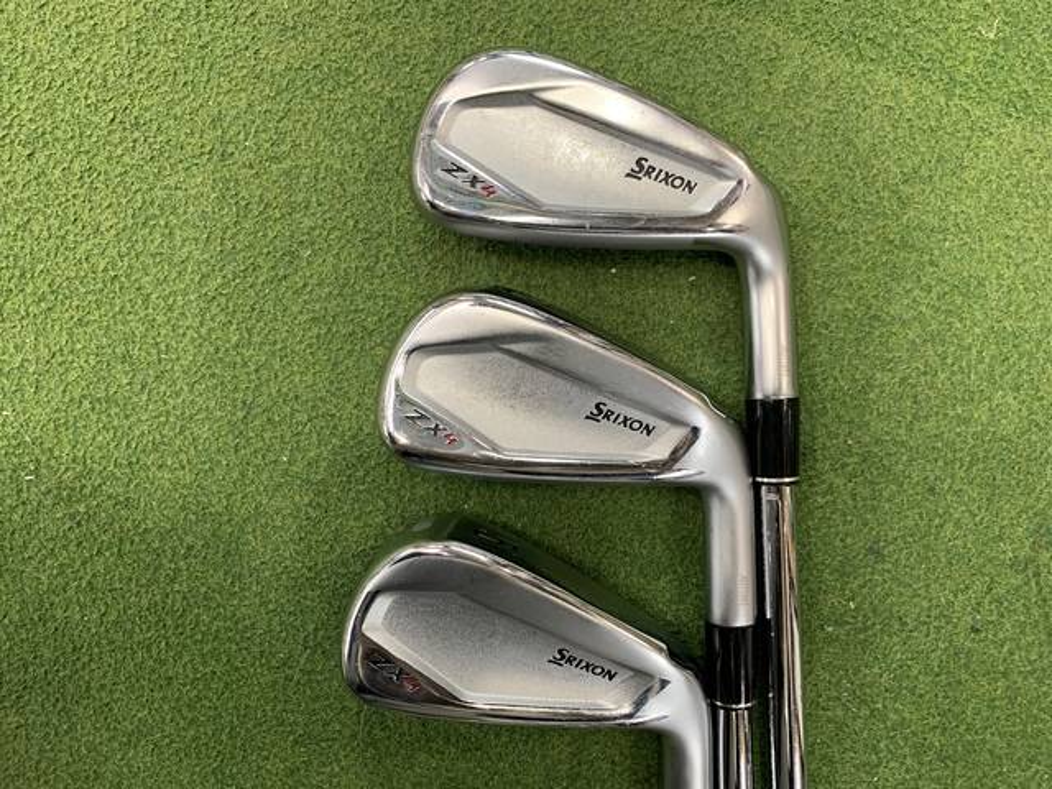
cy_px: 394
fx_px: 790
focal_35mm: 26
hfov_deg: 67.3
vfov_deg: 53.1
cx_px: 526
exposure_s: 1/60
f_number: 1.8
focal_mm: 4.25
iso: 160
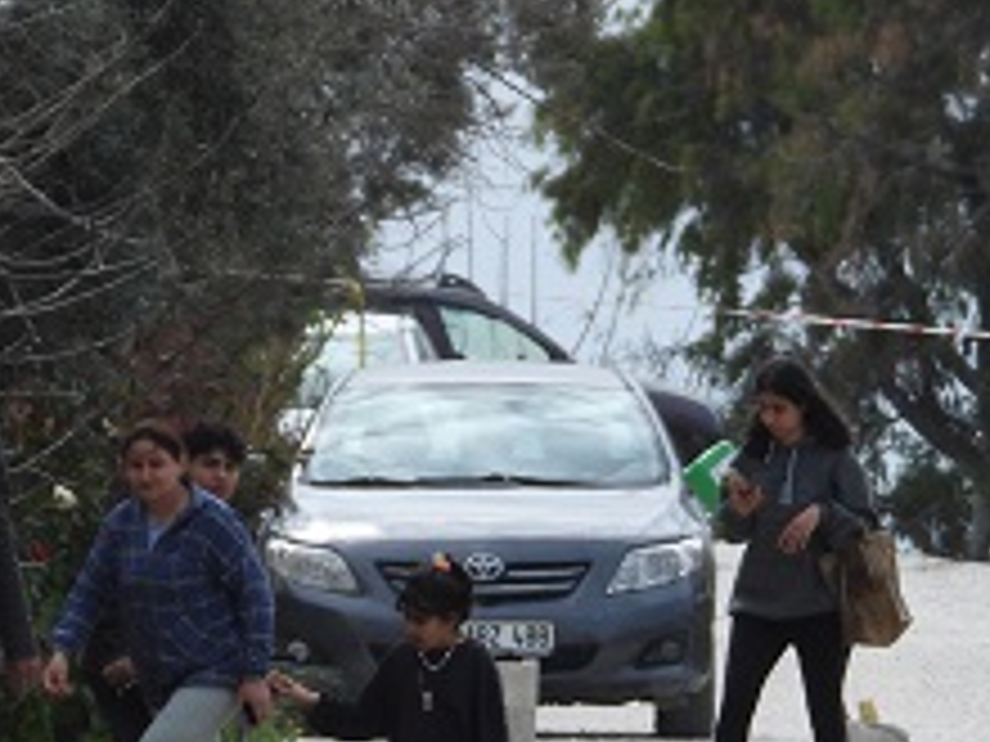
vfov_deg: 1.1
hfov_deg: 1.5
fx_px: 38953
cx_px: 652
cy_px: 881
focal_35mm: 1362
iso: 100
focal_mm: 89.9
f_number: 5
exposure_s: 1/500
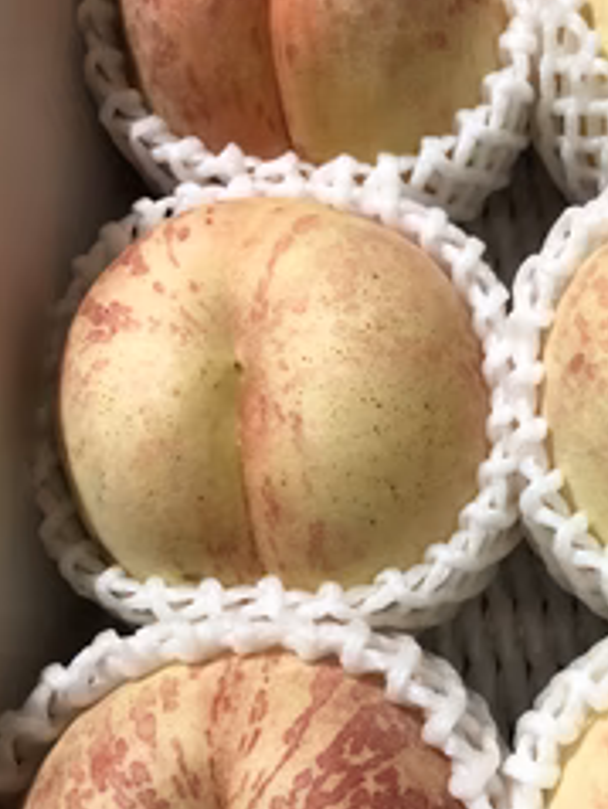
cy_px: 489
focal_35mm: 47
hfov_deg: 30.1
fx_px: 1099
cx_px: 499
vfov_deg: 40.2
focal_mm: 3.99
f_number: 1.8
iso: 40
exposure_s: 1/15
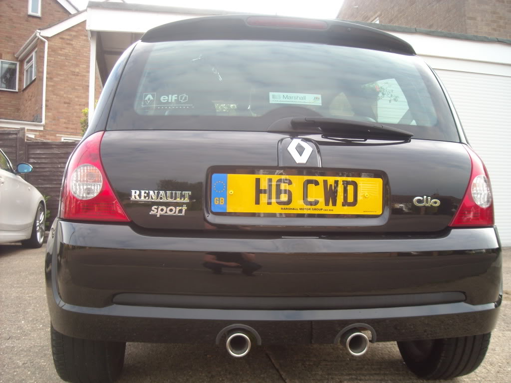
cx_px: 256
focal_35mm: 35
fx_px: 517
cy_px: 192
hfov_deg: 52.6
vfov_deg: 40.7
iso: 64
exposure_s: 1/129
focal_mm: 5.7
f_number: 2.8
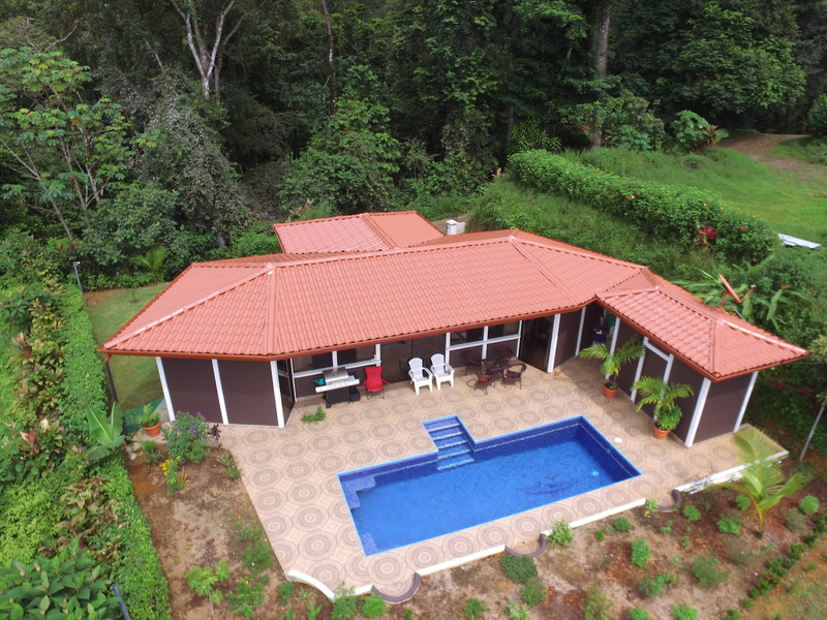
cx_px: 414
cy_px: 310
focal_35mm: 20
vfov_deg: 66.0
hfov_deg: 81.7
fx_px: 478
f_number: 2.8
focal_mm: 3.61
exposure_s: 1/807
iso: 100
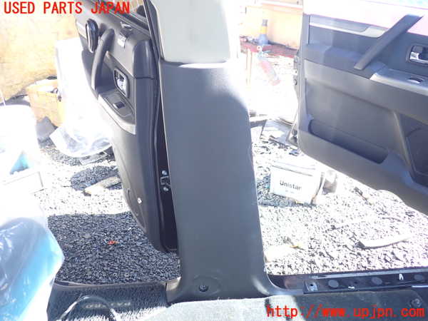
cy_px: 160
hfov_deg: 60.0
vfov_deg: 46.8
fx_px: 371
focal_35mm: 30
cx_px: 214
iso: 125
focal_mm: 5.4
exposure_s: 1/60
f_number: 2.3
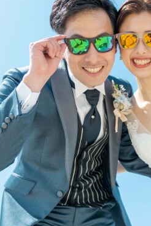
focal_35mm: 52
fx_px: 327
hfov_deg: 24.2
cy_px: 120
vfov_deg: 38.2
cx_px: 167
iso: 125
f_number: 2.8
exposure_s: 1/1600
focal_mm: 24
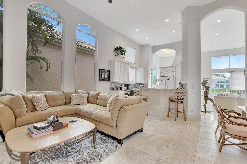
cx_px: 124
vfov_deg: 77.3
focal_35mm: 15
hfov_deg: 100.4
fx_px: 103
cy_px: 82
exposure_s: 1/13
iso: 1000
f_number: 8
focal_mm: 10
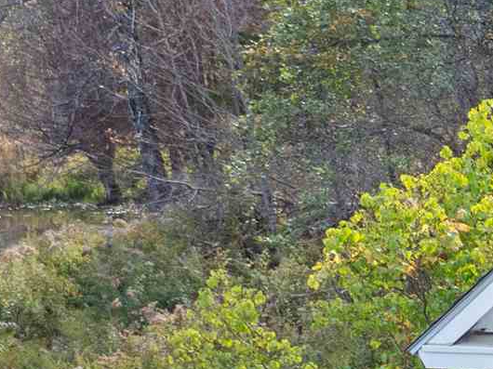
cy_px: 438
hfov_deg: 11.7
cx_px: 1169
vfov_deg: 10.5
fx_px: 1979
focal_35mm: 139
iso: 110
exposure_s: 1/640
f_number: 2.8
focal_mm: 12.29
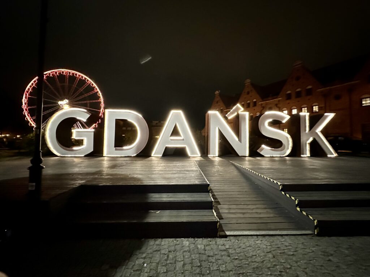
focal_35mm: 14
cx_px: 185
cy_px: 138
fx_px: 150
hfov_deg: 102.1
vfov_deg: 85.7
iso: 1250
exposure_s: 1/34
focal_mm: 2.22
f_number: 2.2
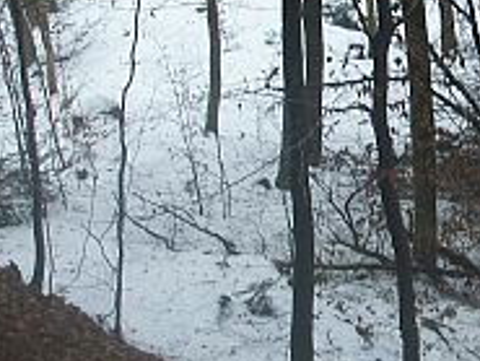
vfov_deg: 11.8
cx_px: 498
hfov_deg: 15.3
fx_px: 1748
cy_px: 152
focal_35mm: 126
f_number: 2.9
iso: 80
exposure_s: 1/49.1
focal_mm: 5.7
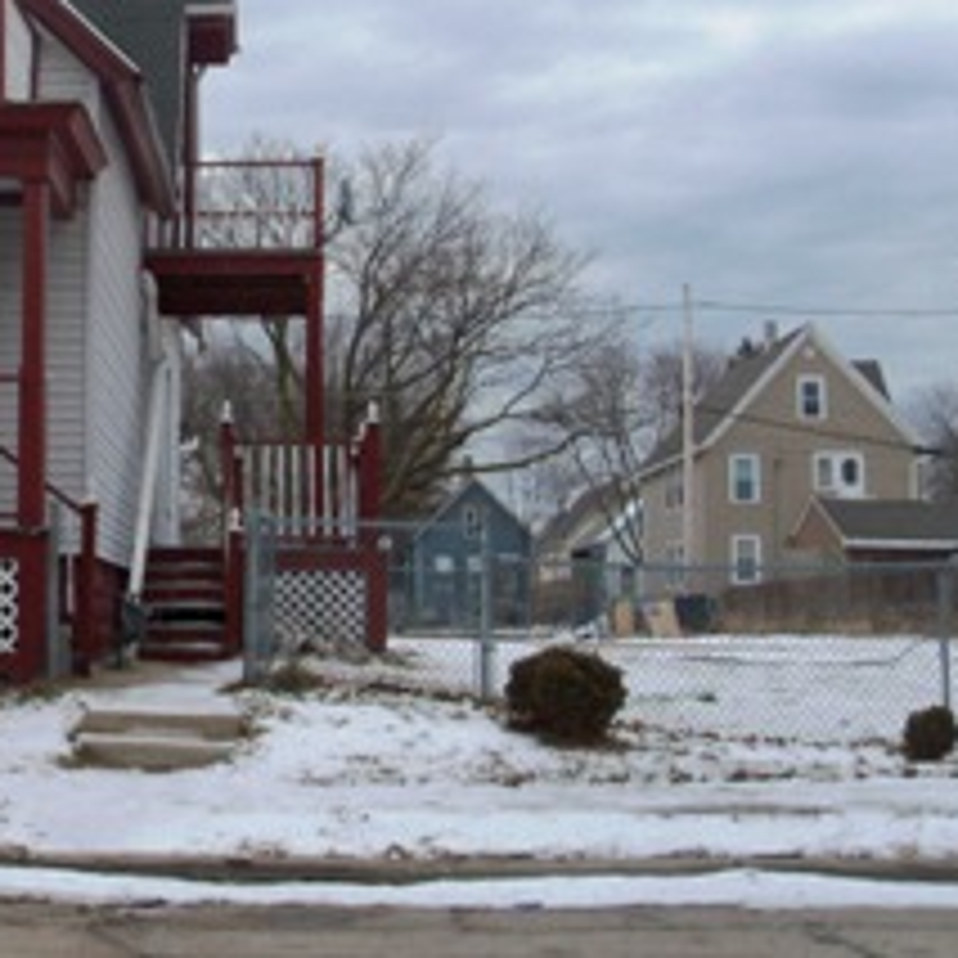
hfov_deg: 25.5
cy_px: 319
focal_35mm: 65
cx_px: 54
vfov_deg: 26.3
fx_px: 2035
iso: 80
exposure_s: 1/800
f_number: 3
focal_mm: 6.3
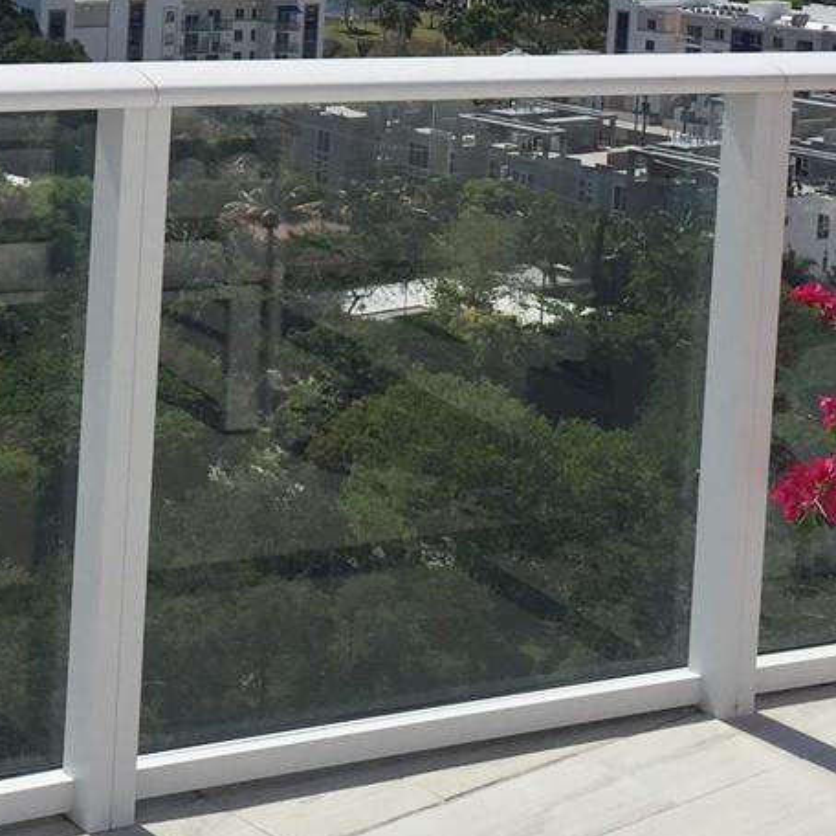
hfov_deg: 18.9
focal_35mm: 90
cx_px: 75
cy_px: -46
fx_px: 2459
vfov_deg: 18.7
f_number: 2.2
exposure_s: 1/4405
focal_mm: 4.15
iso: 32
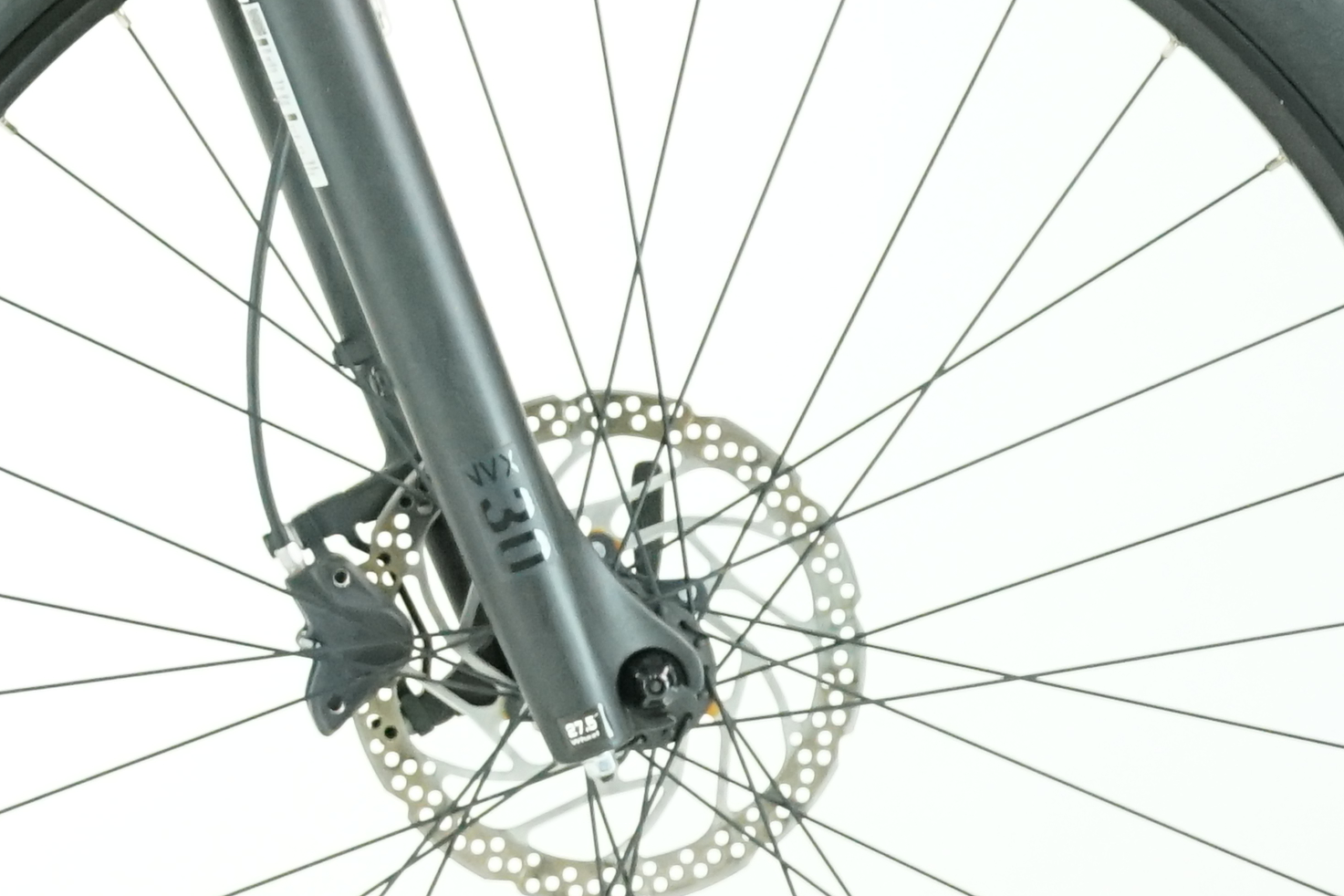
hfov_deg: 8.8
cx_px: -1047
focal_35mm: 224
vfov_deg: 6.1
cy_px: -38
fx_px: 8362
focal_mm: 55
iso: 3200
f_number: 5
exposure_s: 1/200
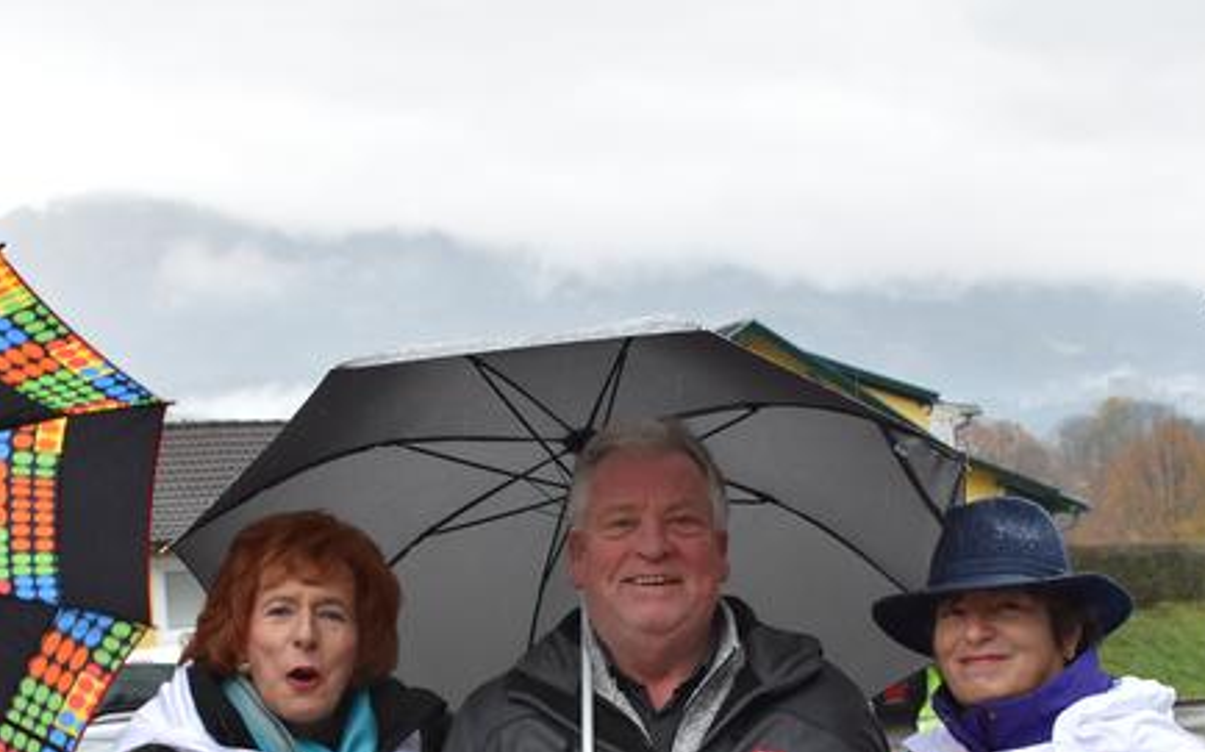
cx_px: 619
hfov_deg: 33.0
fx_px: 2036
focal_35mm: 62
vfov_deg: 20.5
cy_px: 694
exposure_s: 1/160
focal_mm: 22
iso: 800
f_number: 6.3
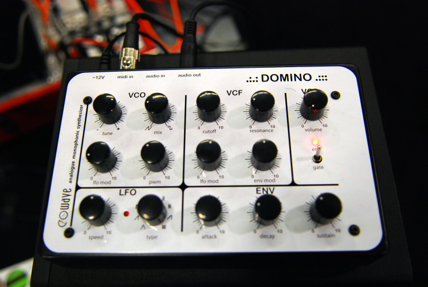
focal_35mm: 33
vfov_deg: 40.1
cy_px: 144
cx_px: 214
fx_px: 393
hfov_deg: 57.2
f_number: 2.8
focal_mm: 22
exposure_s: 1/160
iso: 640
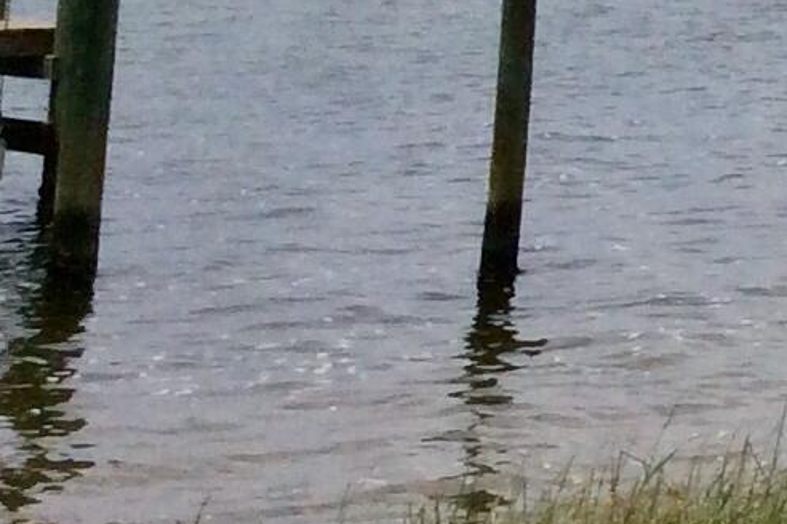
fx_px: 3825
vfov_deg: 7.2
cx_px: 1993
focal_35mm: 175
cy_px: -912
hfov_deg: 10.0
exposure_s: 1/4098
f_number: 2.4
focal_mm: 3.3
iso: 32
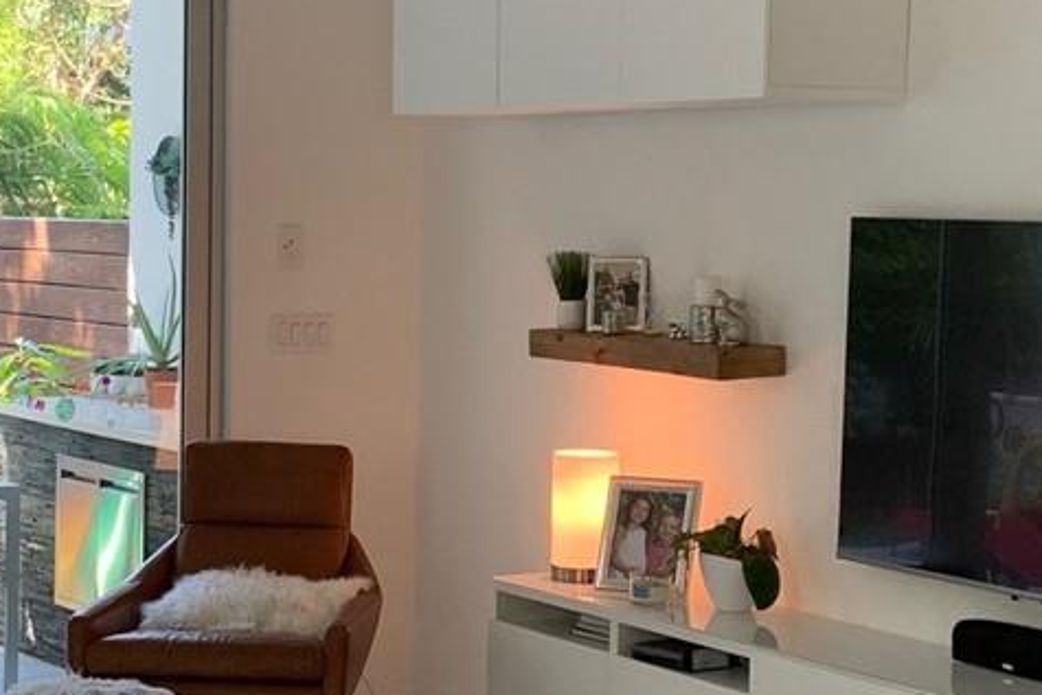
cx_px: 458
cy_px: 395
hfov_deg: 22.4
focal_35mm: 91
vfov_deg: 15.0
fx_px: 2635
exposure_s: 1/121
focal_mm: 4.25
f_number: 1.8
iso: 80
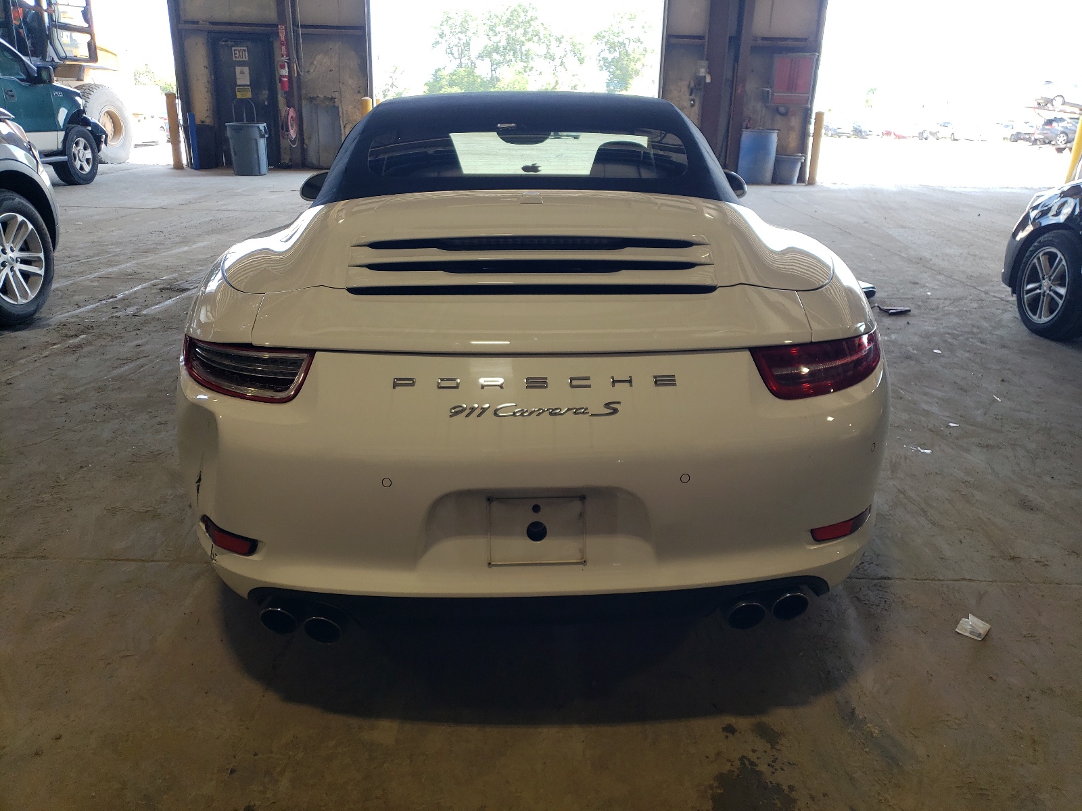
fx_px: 813
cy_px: 406
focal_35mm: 26
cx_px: 541
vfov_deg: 53.1
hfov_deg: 67.3
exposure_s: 1/169
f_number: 1.5
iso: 50
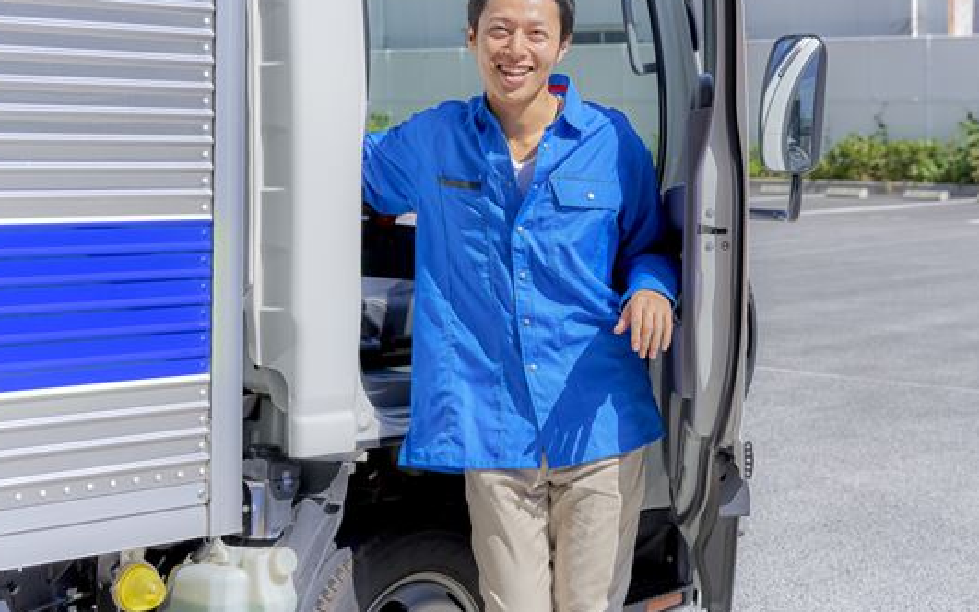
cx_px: 549
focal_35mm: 76
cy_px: 210
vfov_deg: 17.1
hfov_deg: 27.1
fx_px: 2028
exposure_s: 1/400
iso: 100
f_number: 5.6
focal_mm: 55
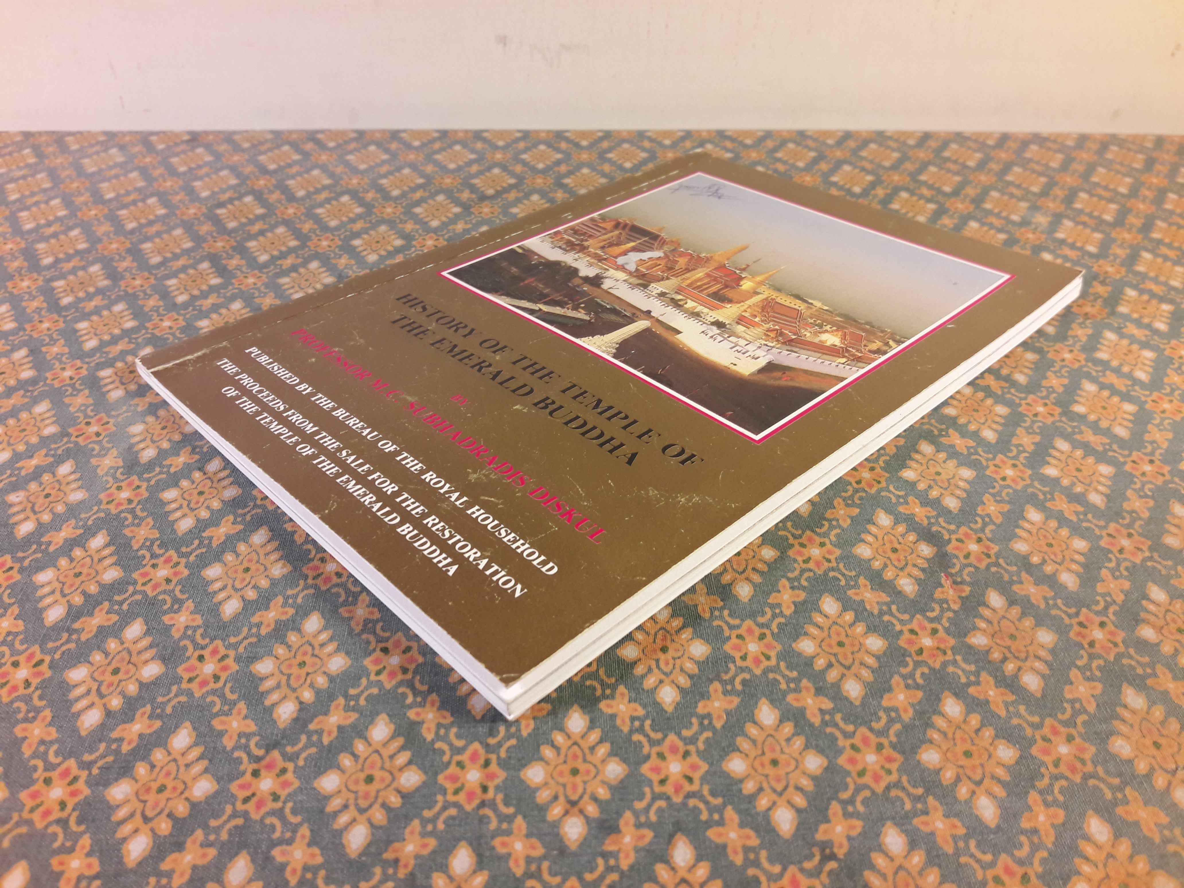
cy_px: 444
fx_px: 958
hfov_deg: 63.4
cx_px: 592
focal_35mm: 28
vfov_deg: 49.7
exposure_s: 1/33
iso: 64
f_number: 1.9
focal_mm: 3.7
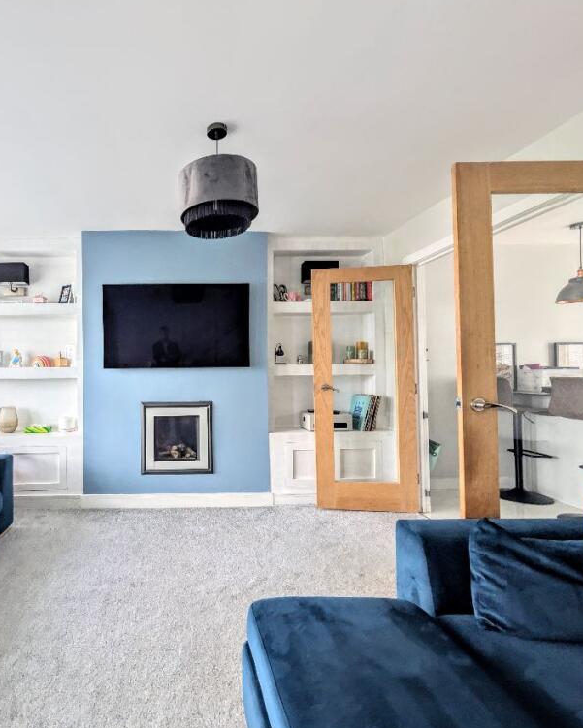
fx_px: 345
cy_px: 363
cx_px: 175
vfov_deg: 93.1
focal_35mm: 16
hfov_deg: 76.7
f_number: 1.7
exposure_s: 1/272
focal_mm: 2.02
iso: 57
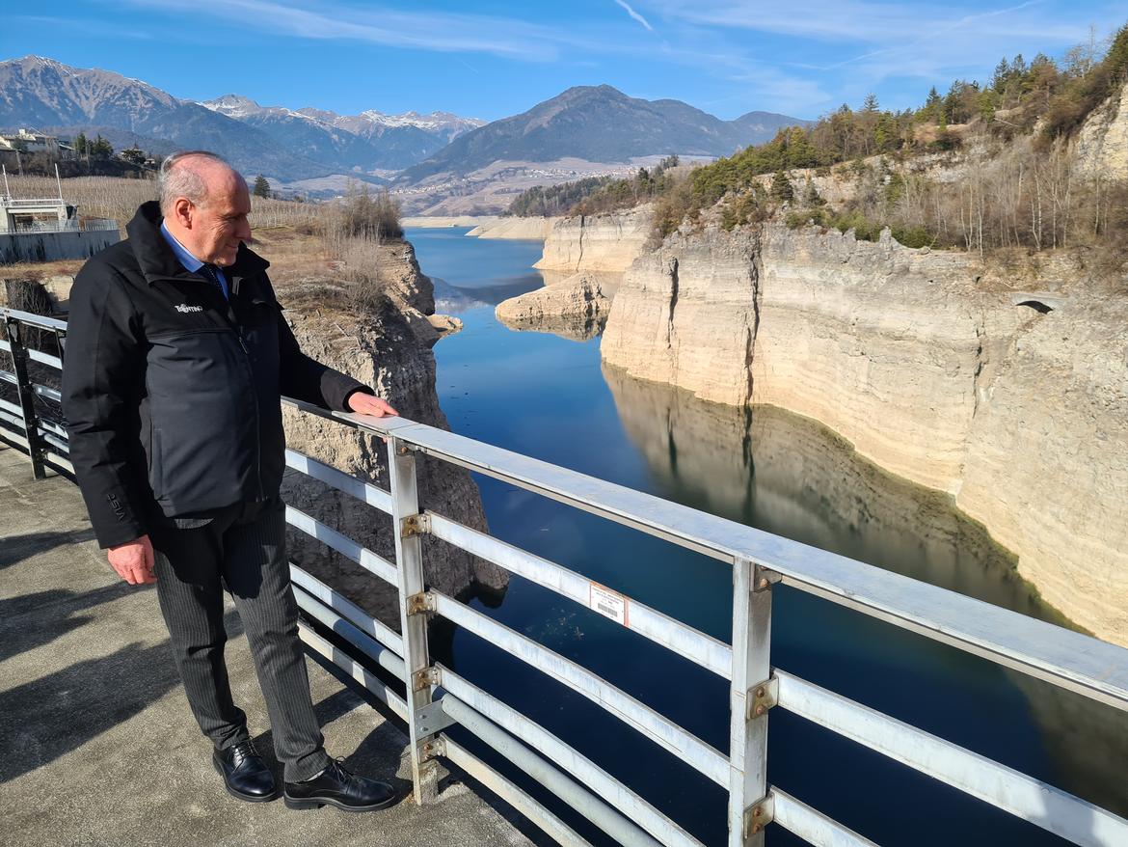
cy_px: 424
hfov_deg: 67.3
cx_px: 564
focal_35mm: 26
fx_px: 847
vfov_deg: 53.1
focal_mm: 5.4
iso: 50
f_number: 1.8
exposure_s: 1/2304
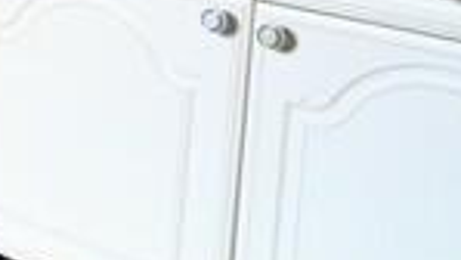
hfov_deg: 14.4
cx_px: -591
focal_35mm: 108
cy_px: -181
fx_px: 1321
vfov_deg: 10.7
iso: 500
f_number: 4
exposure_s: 1/60
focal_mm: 10
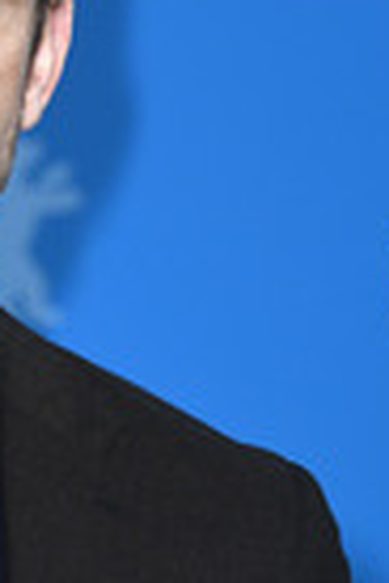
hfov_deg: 3.2
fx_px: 7050
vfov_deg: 4.7
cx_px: -110
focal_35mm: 435
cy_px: 482
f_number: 5.6
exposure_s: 1/250
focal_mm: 150
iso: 800
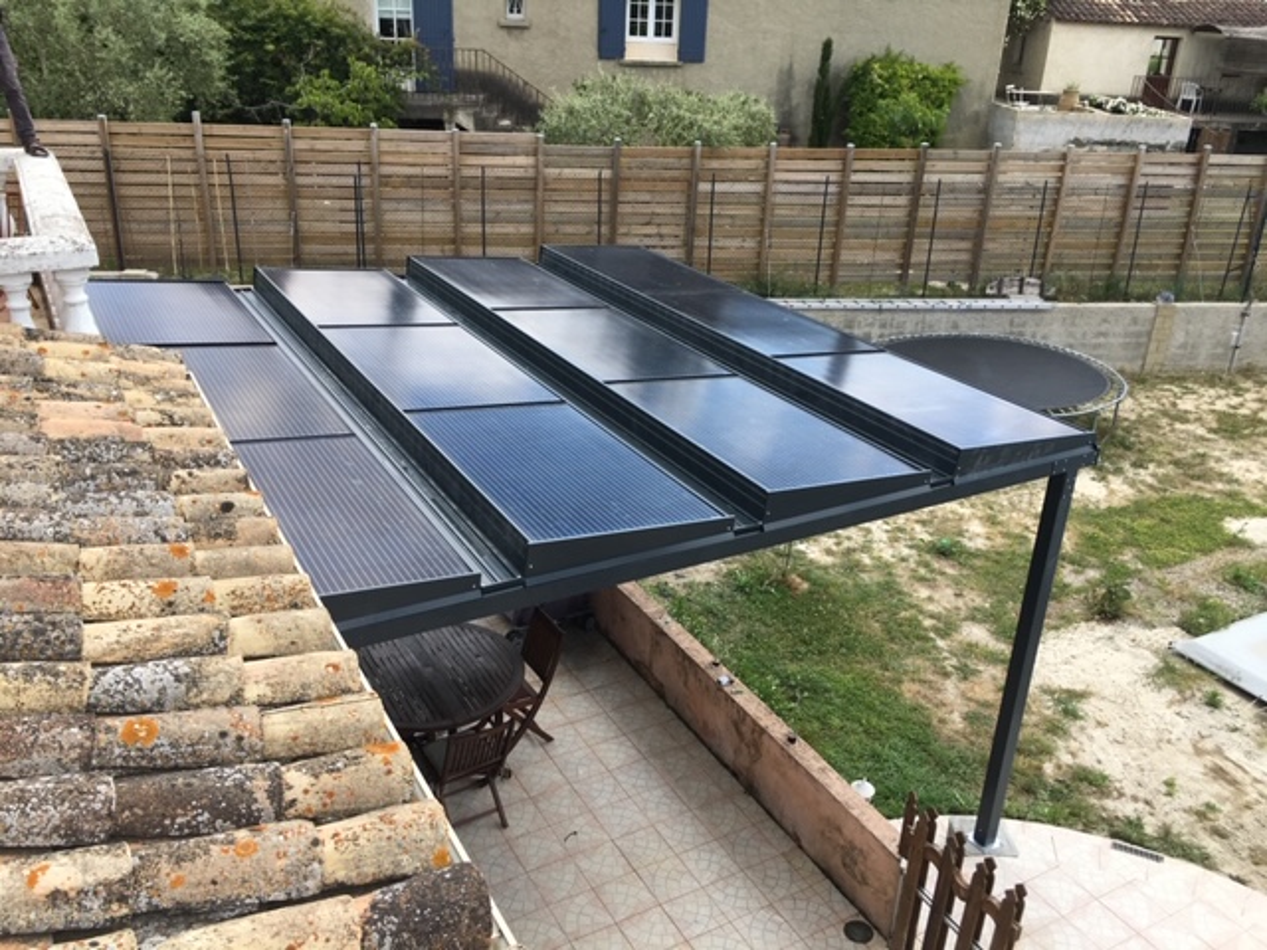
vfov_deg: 48.2
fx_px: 1061
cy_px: 475
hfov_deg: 61.7
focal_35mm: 29
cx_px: 634
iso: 25
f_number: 2.2
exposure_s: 1/625
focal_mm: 4.15
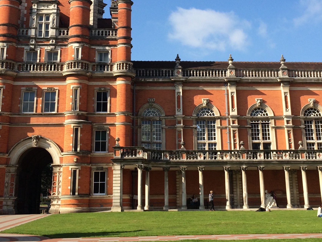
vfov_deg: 25.4
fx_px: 521
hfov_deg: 34.3
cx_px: 169
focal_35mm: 56
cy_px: 33
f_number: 2.2
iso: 32
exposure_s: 1/1520
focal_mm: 4.15
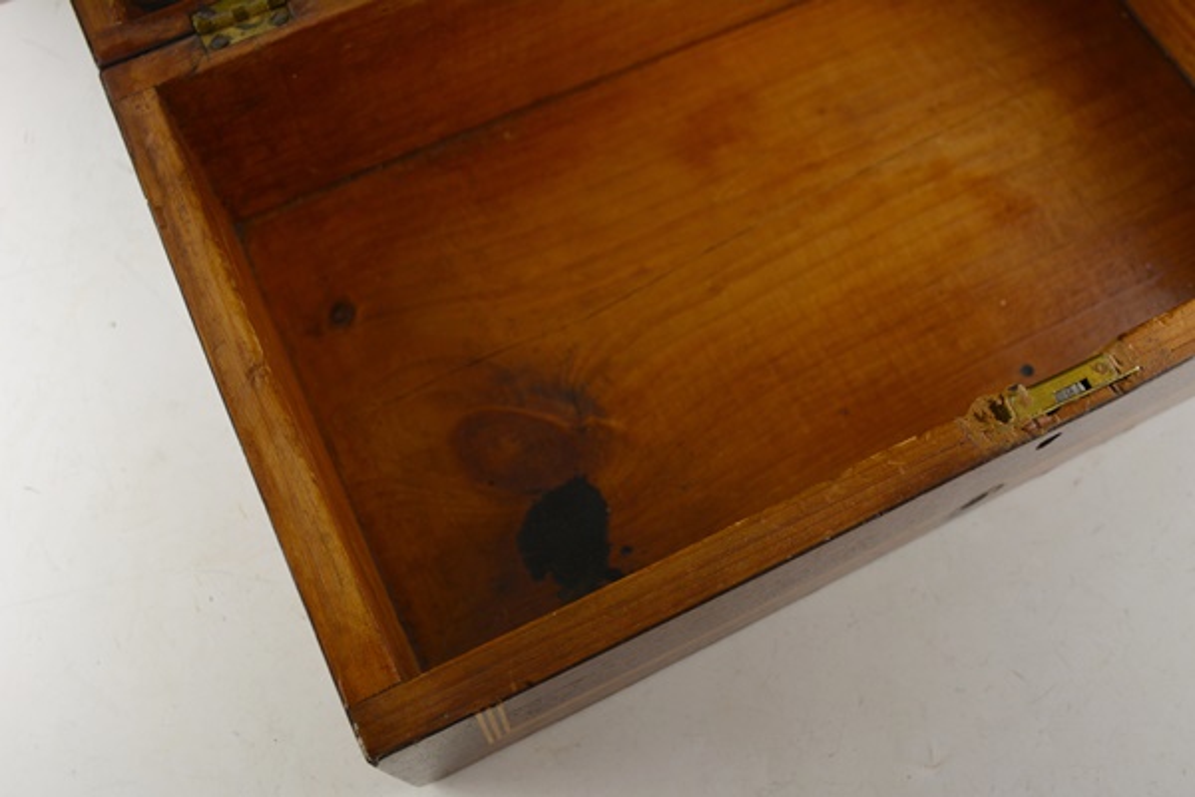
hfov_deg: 53.1
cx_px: 598
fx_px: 1195
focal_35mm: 36
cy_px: 398
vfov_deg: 36.9
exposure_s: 1/125
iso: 400
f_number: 5.6
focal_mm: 24
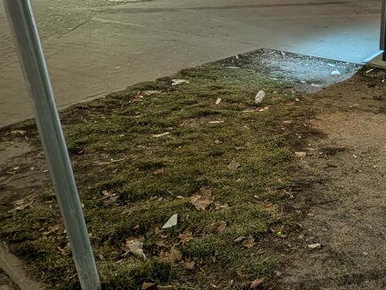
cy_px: 151
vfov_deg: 41.9
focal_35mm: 34
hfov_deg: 45.8
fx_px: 380
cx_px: 381
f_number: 1.7
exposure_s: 1/12.5
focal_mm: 2.02
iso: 425
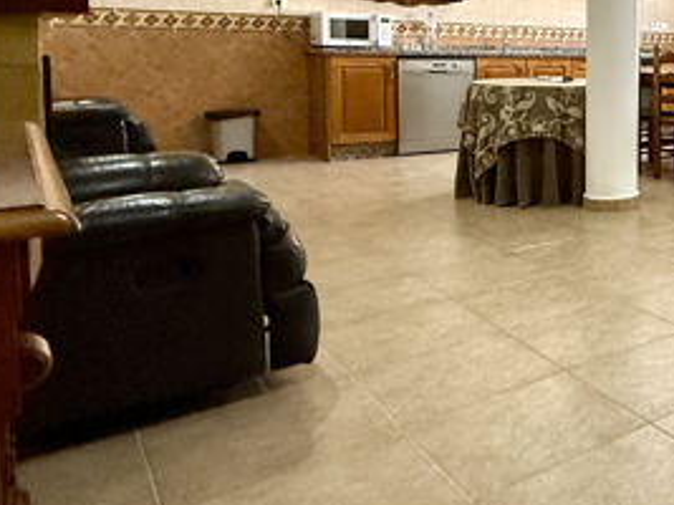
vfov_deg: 37.2
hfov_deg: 35.8
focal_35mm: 37
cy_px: 98
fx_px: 720
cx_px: 854
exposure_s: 1/100
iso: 400
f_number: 2.2
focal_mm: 2.22
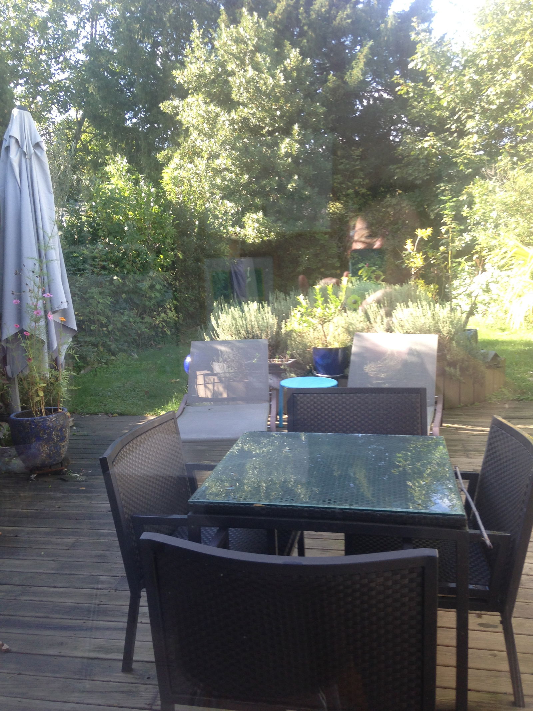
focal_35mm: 33
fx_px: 677
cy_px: 356
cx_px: 266
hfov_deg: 42.9
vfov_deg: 55.4
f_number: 2.4
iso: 64
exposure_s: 1/120
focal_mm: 4.12
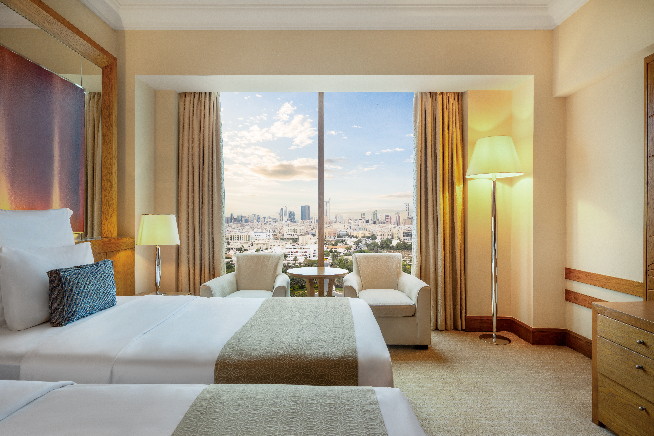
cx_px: 327
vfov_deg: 61.9
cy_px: 218
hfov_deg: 84.0
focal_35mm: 20
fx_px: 363
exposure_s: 1
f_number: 11
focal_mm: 20
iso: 100
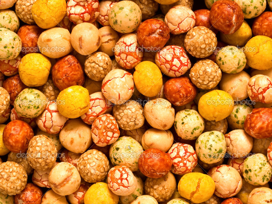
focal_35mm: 100
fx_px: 786
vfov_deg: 14.8
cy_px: 102
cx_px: 136
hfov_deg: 19.6
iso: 200
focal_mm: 50
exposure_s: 1/160
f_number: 20
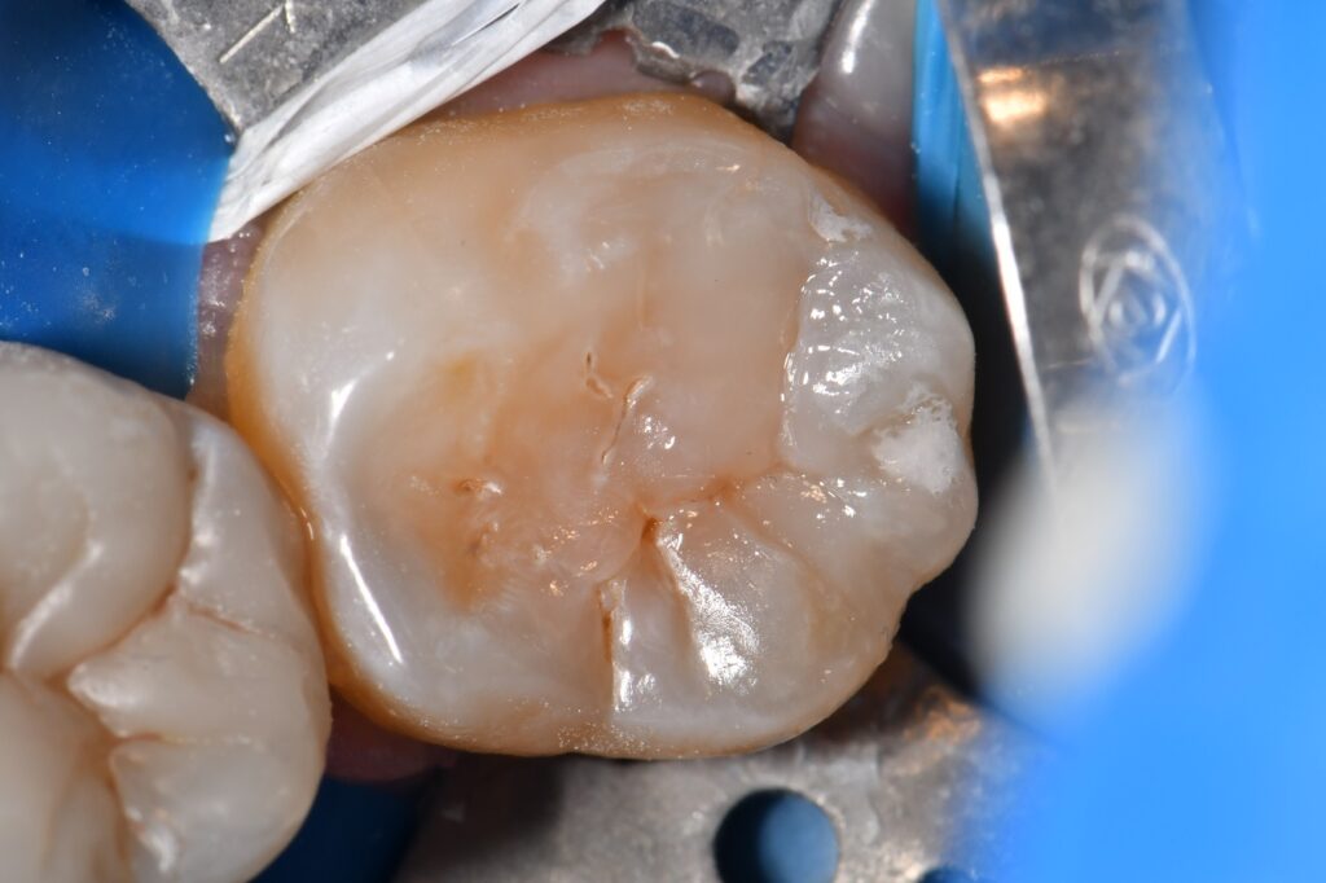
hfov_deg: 13.1
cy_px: 442
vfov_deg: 8.7
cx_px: 663
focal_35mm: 157
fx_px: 5781
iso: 200
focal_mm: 105
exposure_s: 1/160
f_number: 32
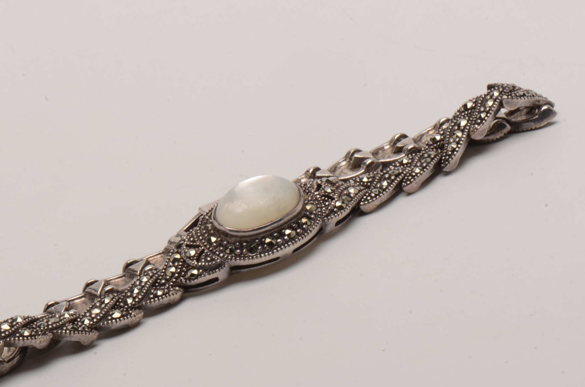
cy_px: 229
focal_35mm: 175
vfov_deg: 7.8
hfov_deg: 11.8
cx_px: 245
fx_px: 2833
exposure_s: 1/160
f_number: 29
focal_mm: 85
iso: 100
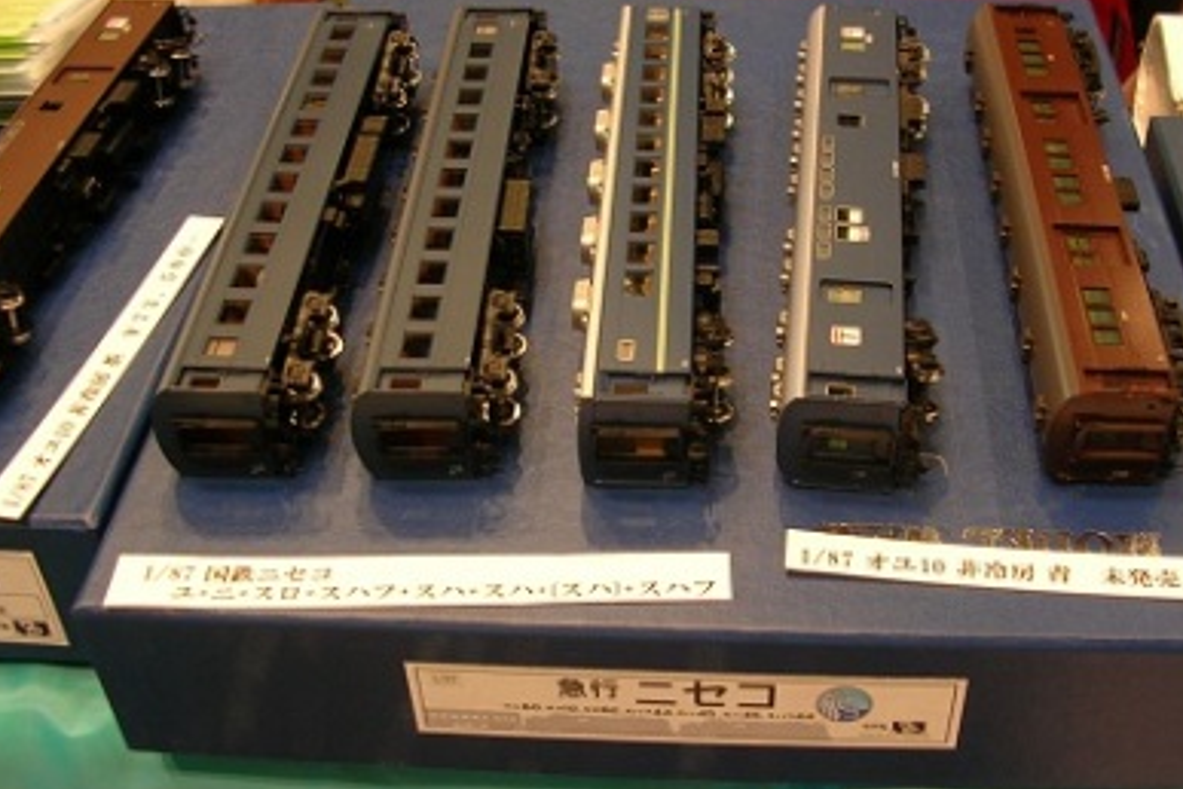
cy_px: 379
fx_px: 1544
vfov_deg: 28.6
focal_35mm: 47
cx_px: 682
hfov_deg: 41.8
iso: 50
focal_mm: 5.8
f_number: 2.8
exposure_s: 1/11.8
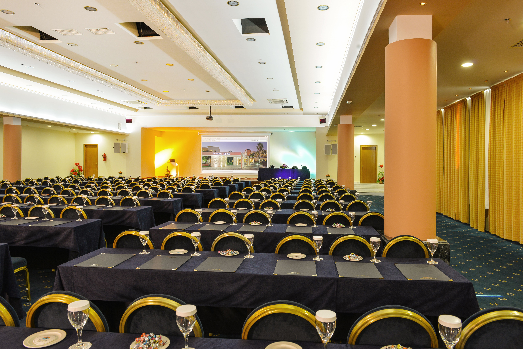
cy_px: 174
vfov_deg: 53.2
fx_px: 349
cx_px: 262
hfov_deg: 73.7
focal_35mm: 24
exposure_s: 1/4
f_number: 8
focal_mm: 24
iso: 500
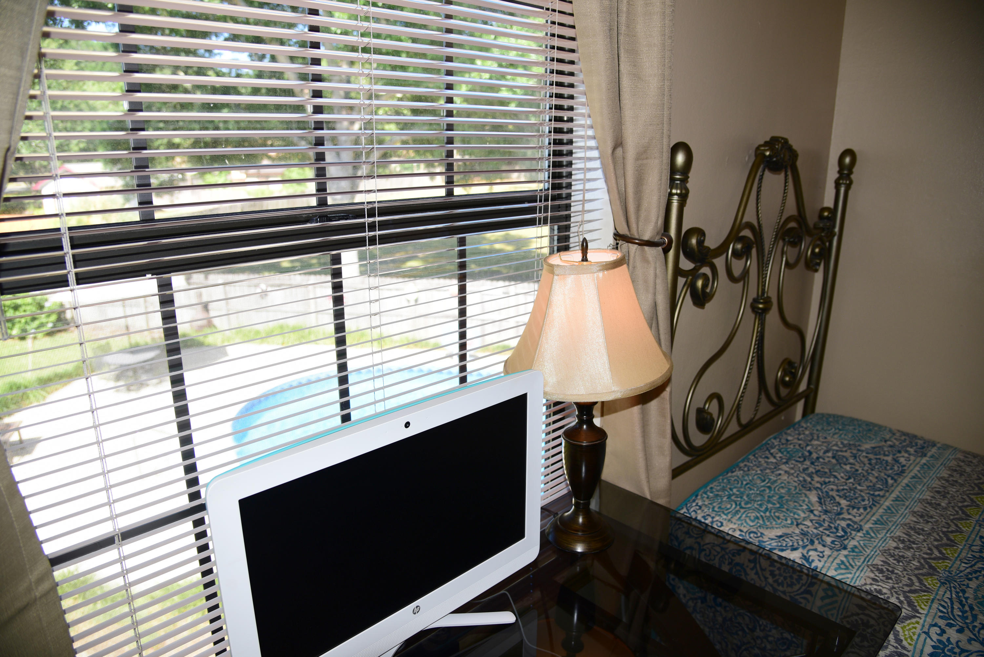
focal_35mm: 24
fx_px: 656
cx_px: 492
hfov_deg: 73.7
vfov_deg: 53.2
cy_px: 328
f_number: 4.5
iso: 250
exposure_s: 1/200
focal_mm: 24
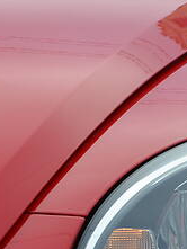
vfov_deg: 7.3
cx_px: 185
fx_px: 1950
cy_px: 190
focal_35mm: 271
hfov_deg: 5.5
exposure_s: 1/200
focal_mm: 52
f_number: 7.1
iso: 200
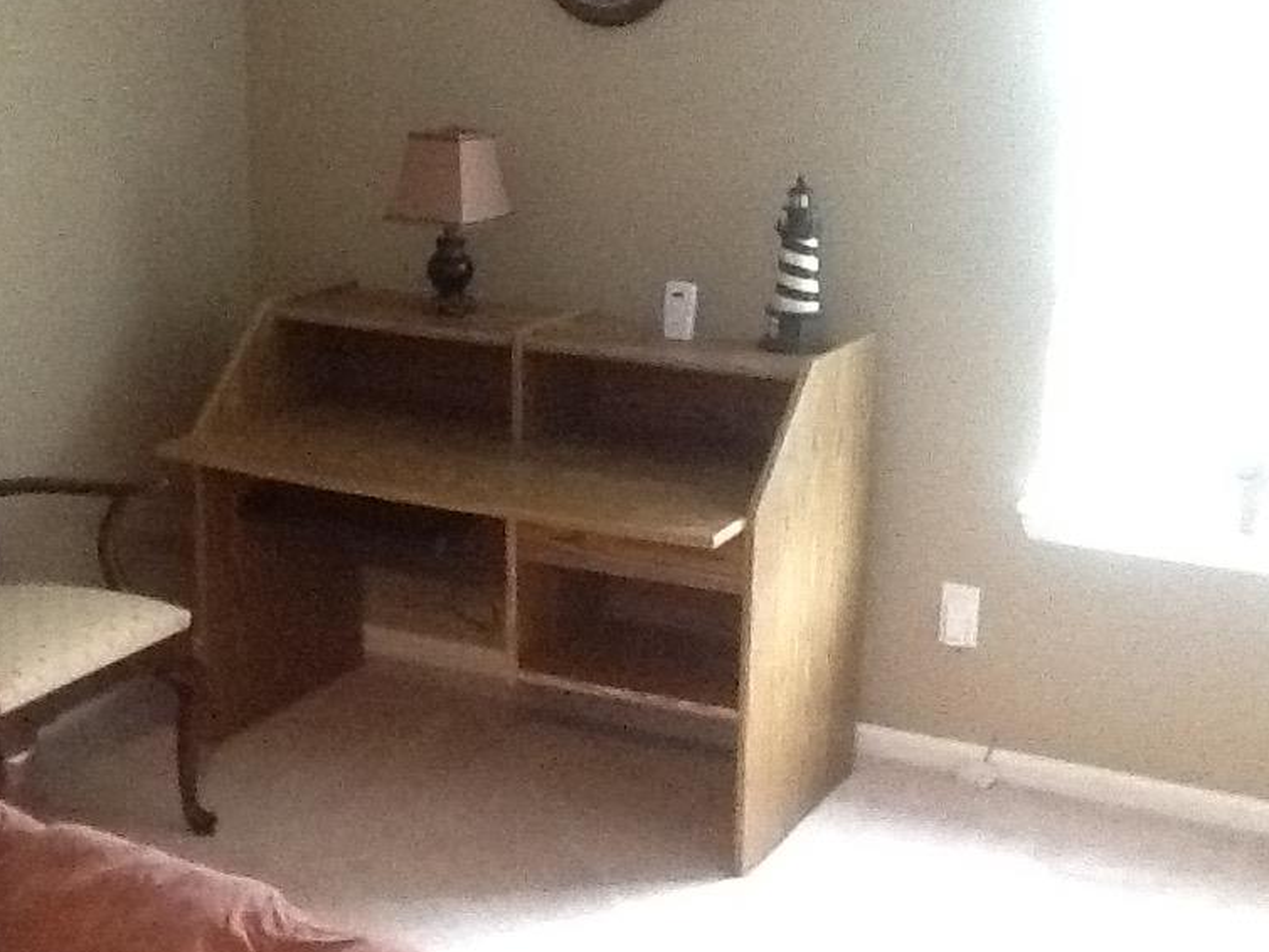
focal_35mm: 56
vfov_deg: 26.1
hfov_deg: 34.3
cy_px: 506
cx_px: 530
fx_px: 2054
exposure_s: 1/15
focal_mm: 2.03
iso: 500
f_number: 2.4
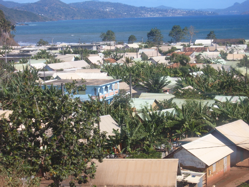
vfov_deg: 14.2
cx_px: 124
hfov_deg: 18.9
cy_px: 94
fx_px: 748
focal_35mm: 104
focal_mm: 17.4
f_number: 10
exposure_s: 1/125
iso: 63
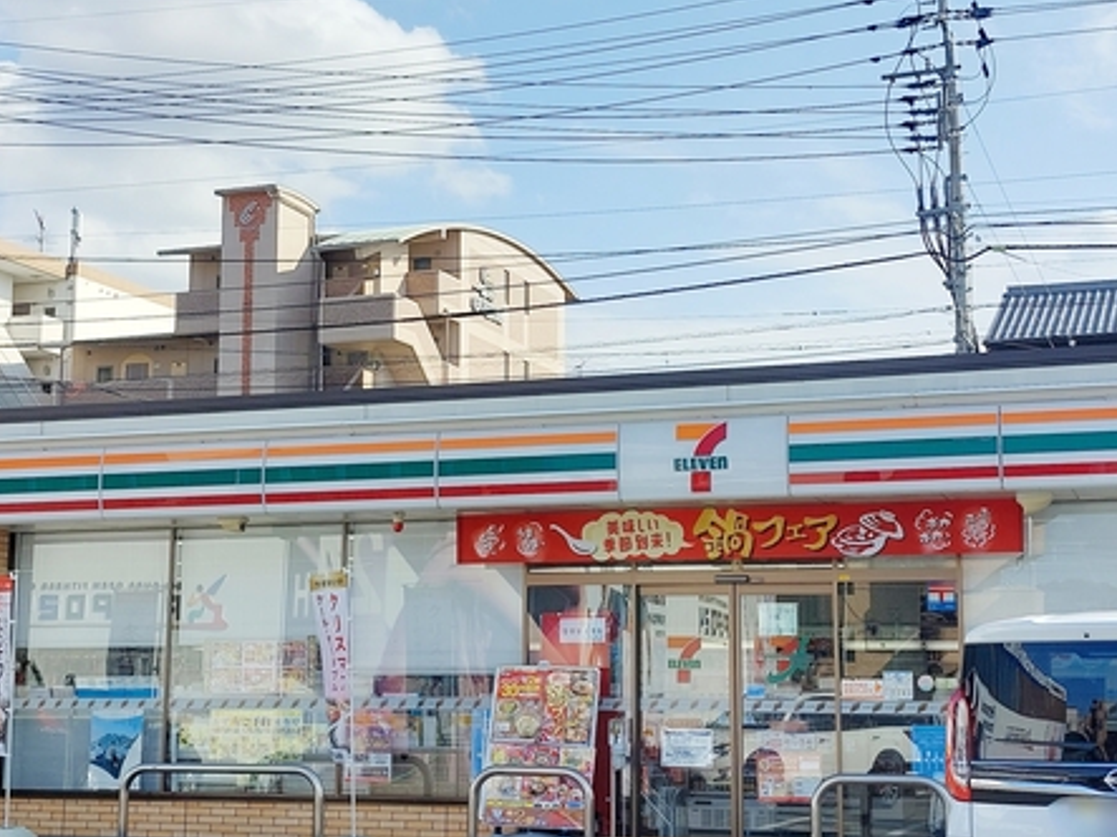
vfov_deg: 28.0
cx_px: 567
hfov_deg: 36.8
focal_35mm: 52
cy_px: 464
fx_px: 1677
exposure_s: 1/1116
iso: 25
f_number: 1.8
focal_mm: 5.23
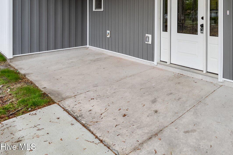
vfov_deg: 43.2
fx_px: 175
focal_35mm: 27
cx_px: 196
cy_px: 11
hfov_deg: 60.2
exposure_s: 1/160
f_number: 7.1
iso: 250
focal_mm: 14
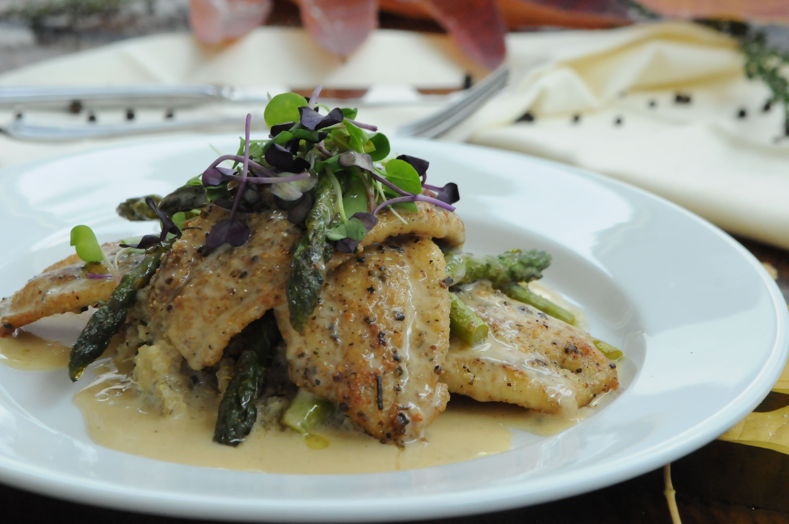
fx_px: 2298
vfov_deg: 13.0
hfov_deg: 19.5
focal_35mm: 105
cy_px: 262
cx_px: 394
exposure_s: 1/160
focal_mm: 70
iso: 2000
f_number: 8
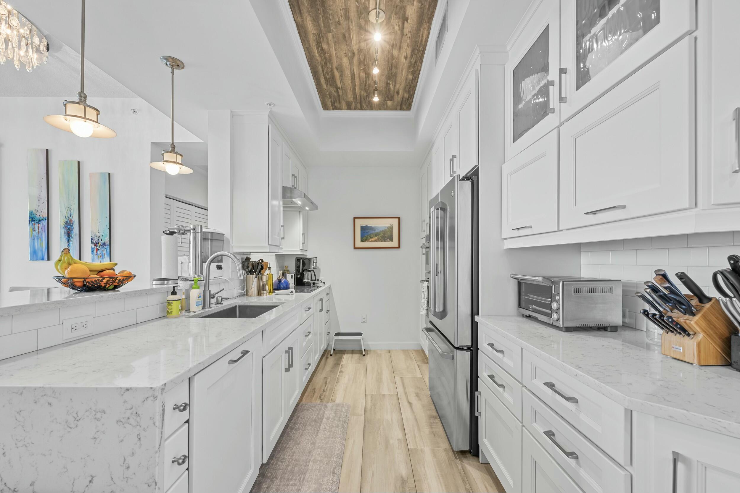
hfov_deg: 104.3
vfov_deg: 81.2
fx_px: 288
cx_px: 370
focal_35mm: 14
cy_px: 246
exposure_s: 1/2.5
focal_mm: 14
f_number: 8
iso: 64
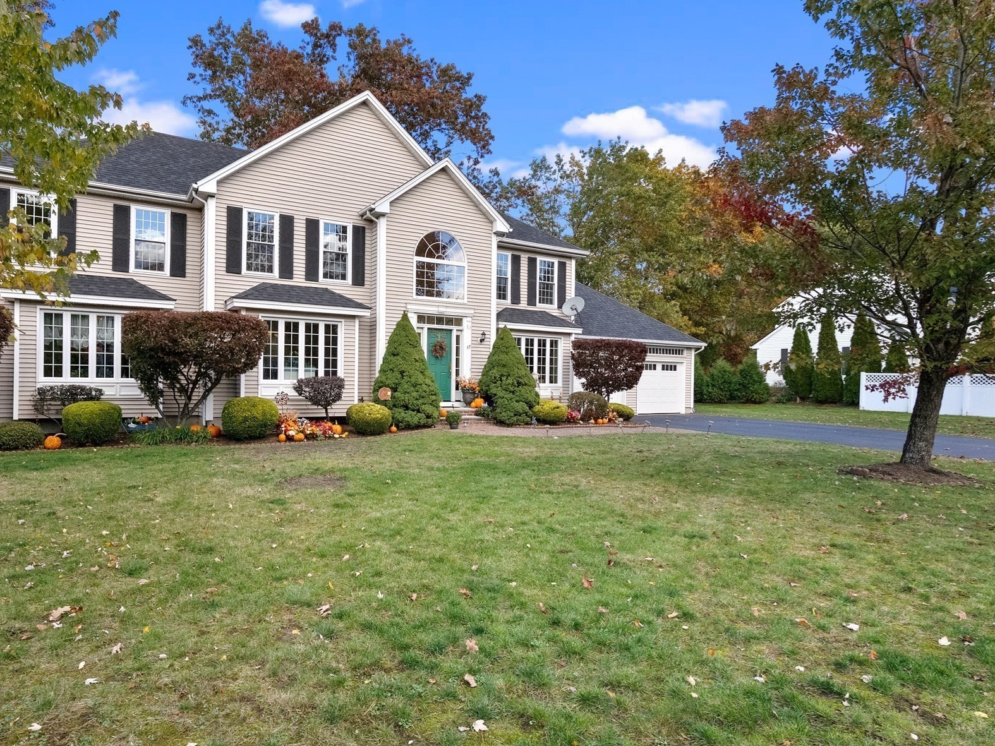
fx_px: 575
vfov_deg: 65.9
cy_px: 389
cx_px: 418
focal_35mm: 20
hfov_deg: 81.1
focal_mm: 16
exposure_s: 1/20
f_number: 8
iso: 320
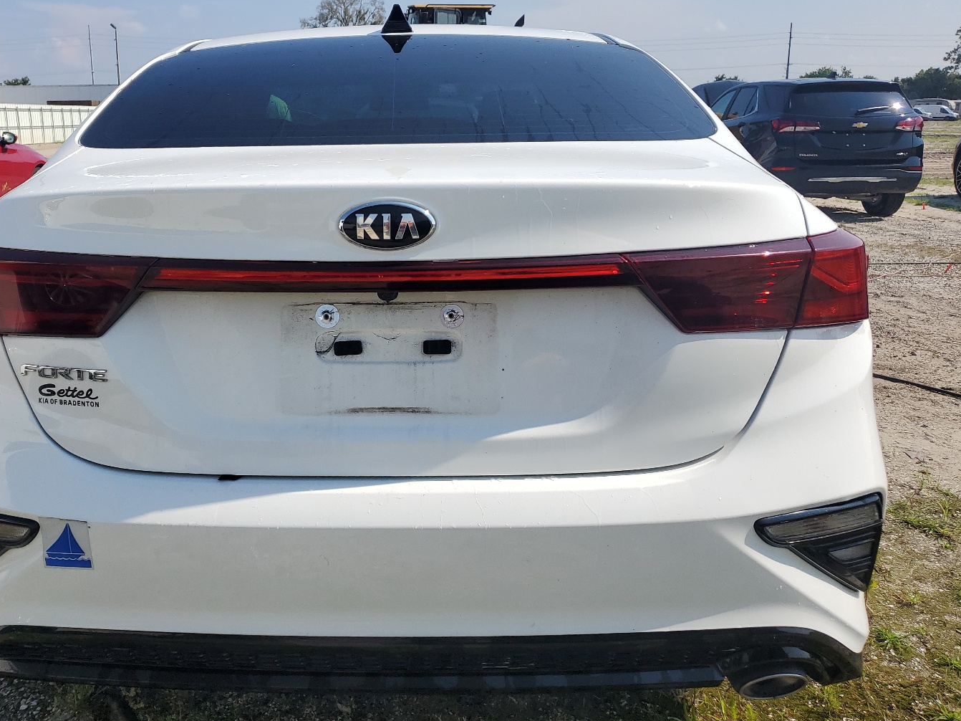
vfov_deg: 45.4
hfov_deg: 58.1
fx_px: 860
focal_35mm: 31
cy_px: 343
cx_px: 407
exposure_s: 1/5000
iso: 50
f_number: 1.5
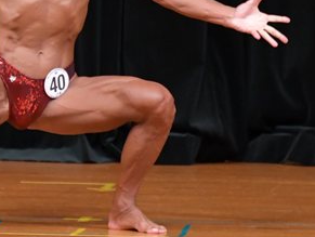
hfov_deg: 2.5
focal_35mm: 805
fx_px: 7334
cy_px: 15
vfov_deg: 1.9
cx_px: -5
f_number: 5.6
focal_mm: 210
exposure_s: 1/400
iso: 5000
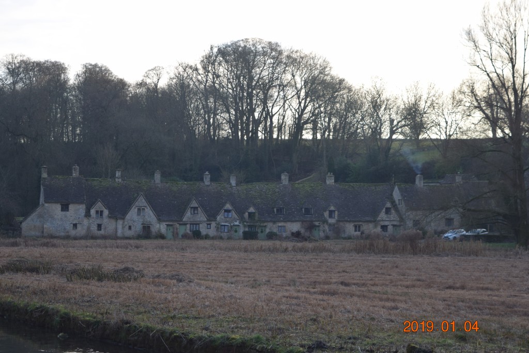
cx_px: 264
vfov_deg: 18.9
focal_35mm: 72
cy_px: 176
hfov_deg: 28.1
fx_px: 1058
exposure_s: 1/160
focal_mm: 48
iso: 200
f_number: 5.3
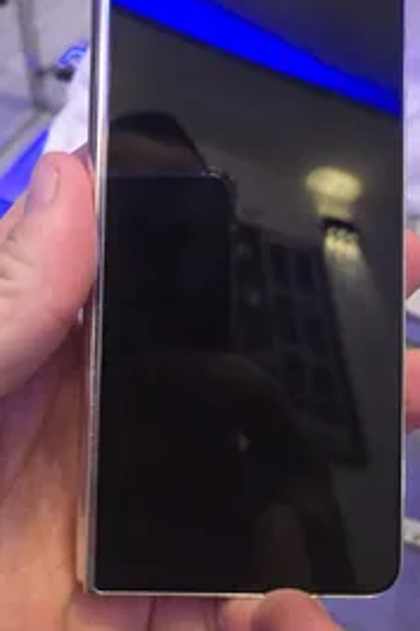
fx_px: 631
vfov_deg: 51.4
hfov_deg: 36.8
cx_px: 180
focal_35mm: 36
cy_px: 176
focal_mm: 5.4
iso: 1600
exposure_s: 1/100
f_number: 1.8
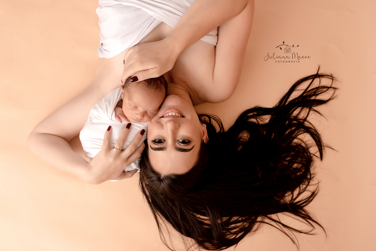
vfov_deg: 37.9
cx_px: 188
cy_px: 126
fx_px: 366
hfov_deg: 54.4
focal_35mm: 35
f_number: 3.5
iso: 250
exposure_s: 1/100
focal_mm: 35
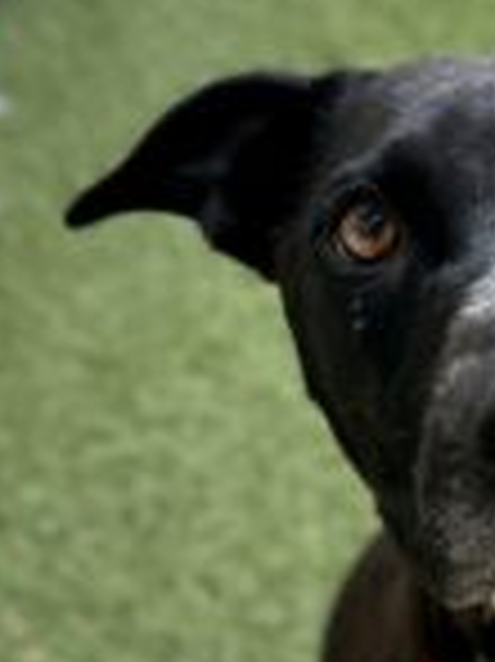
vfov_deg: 20.9
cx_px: 592
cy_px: 703
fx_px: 1718
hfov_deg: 15.8
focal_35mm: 90
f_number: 1.78
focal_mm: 6.86
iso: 64
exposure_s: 1/155
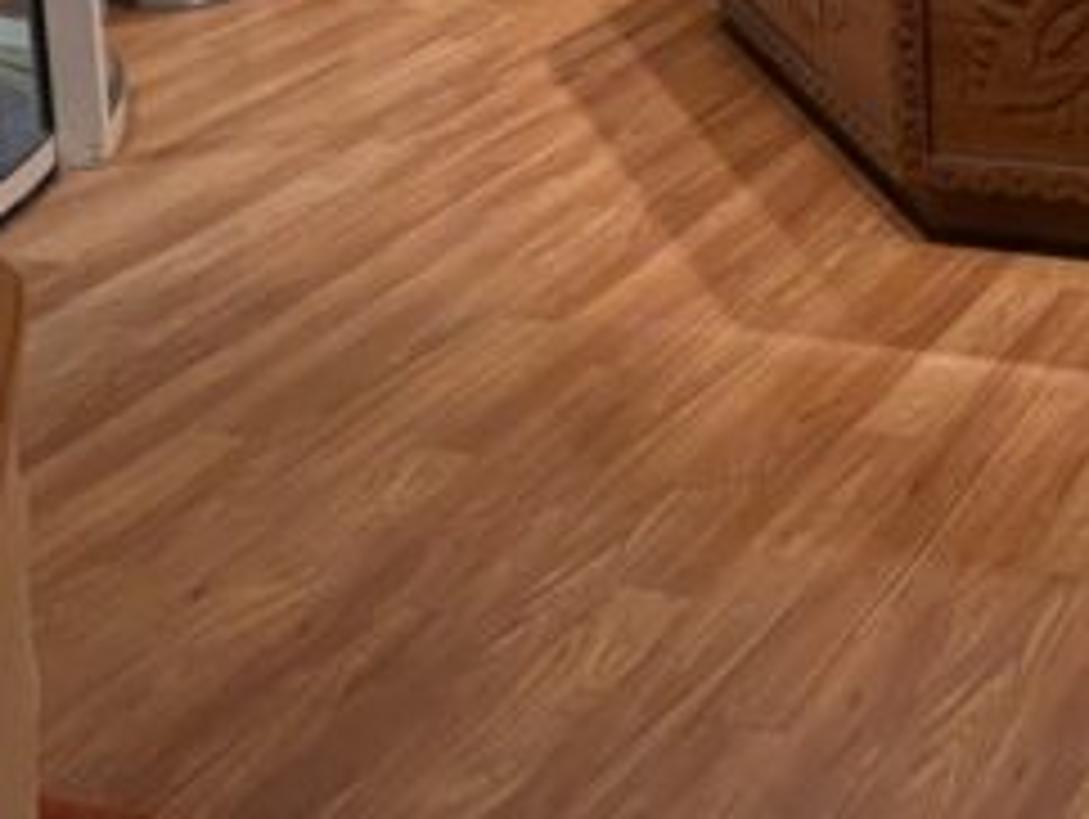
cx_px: 1526
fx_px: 1732
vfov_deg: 20.8
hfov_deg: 27.2
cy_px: -542
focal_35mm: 55
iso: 242
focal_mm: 1.95
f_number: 2.2
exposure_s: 1/63.2
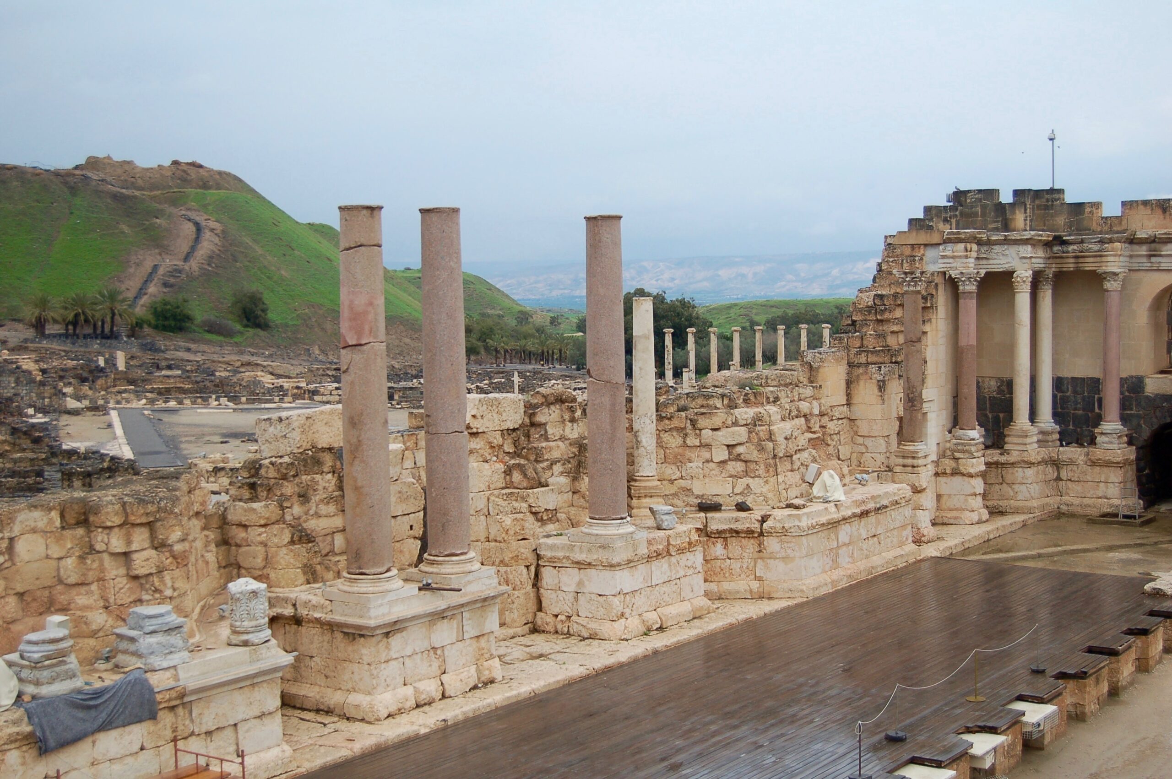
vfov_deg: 28.9
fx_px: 1512
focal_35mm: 46
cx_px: 586
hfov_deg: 42.4
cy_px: 390
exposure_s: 1/1000
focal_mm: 31
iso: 280
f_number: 4.5
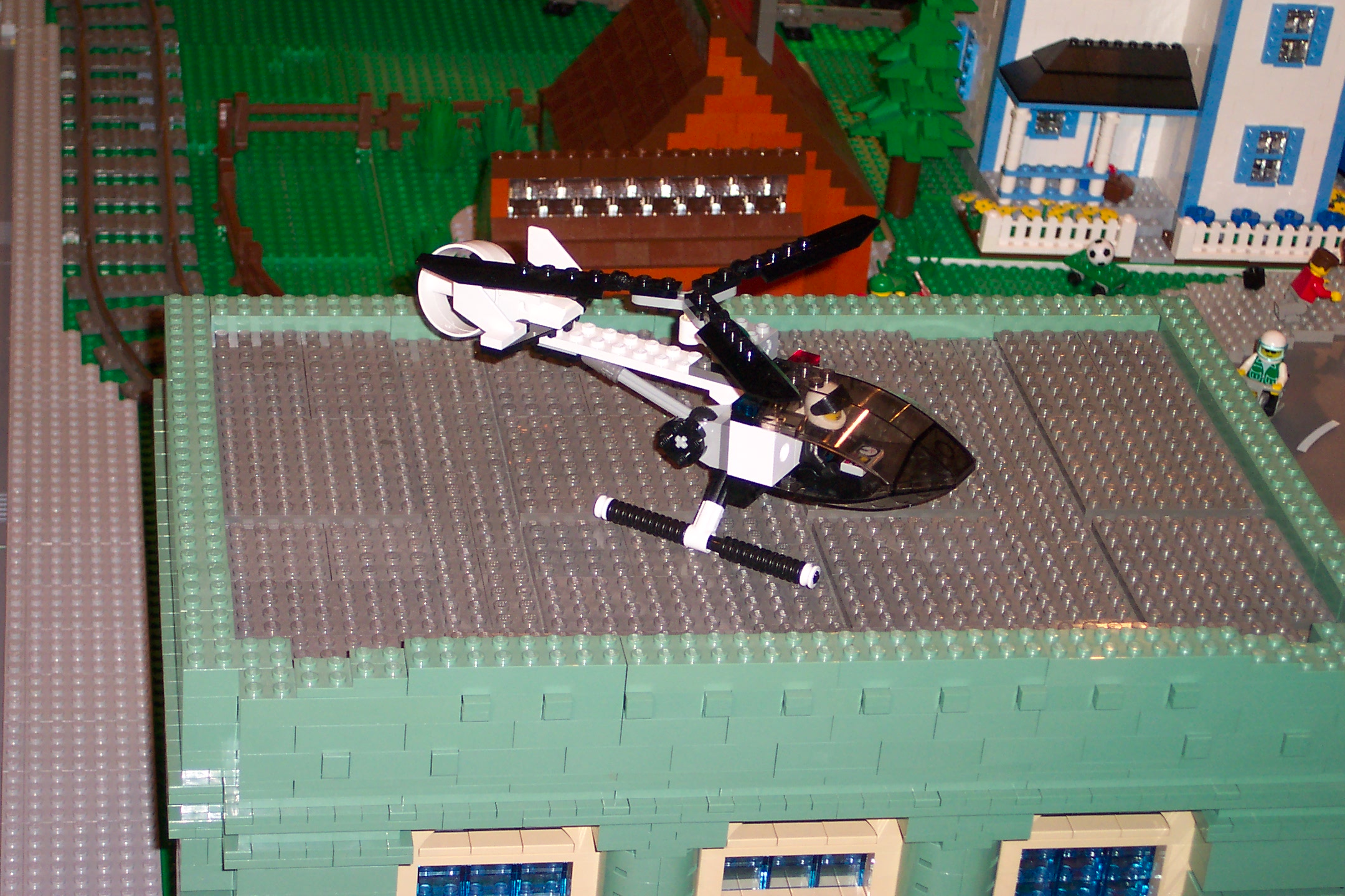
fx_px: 3325
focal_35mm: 89
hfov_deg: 22.9
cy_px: 448
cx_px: 672
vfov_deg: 15.4
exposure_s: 1/60
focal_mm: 18.7
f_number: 4
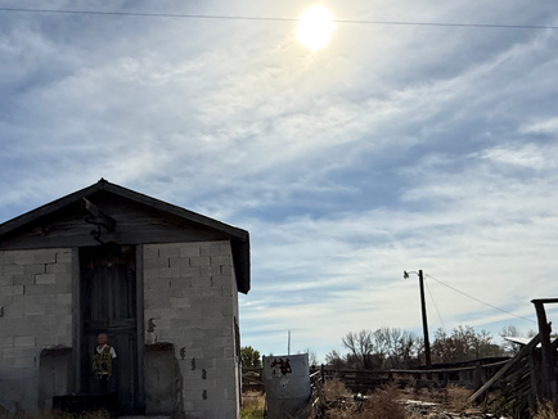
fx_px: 532
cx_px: 273
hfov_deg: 55.3
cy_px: 302
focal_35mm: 33
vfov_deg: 42.0
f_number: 2.2
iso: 50
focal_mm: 2.22
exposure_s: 1/6173
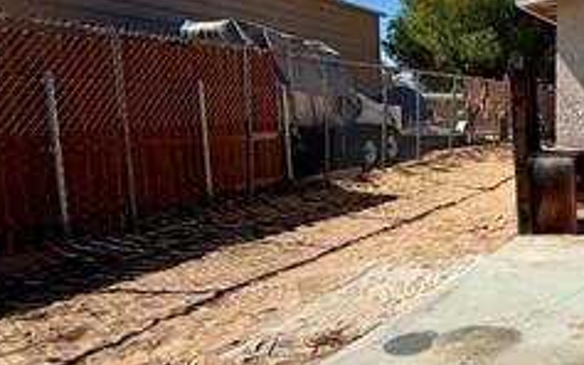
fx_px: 636
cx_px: 754
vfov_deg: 32.0
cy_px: 175
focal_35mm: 40
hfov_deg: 34.9
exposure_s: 1/3460
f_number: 2.2
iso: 50
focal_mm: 2.22
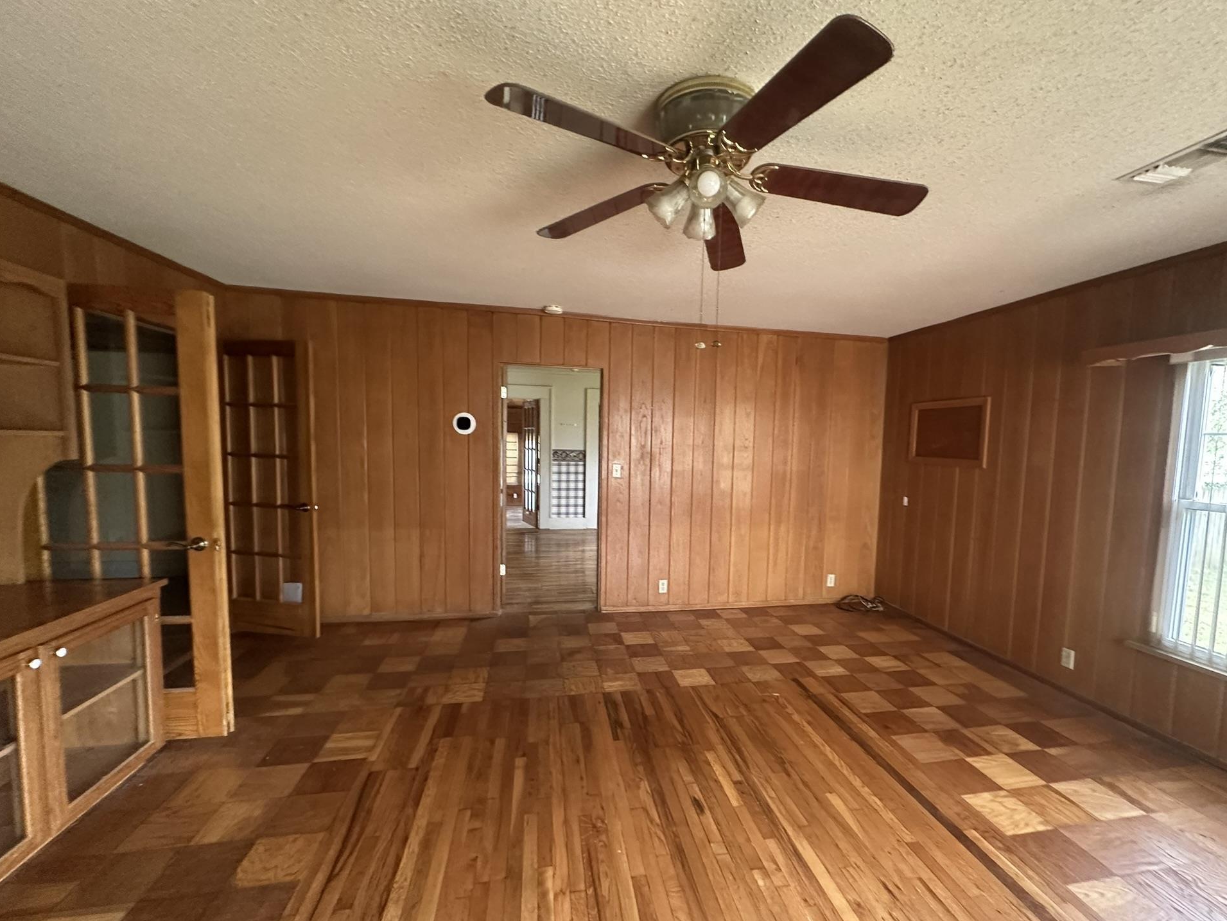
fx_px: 532
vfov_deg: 81.7
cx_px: 644
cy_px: 482
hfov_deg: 98.1
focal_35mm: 15
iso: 400
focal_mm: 2.22
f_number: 2.2
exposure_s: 1/60
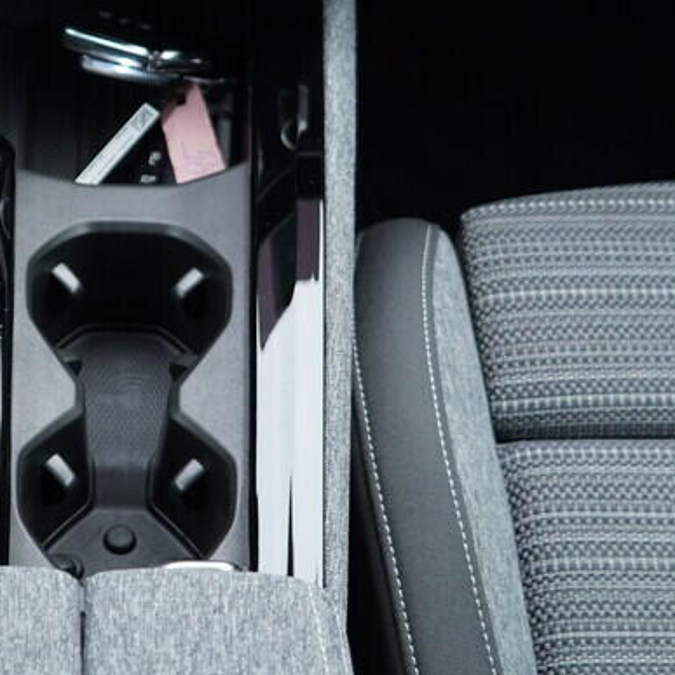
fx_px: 1787
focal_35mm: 81
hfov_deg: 20.9
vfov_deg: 21.4
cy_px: 262
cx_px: 58
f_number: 2.8
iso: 320
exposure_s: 1/40
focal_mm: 24
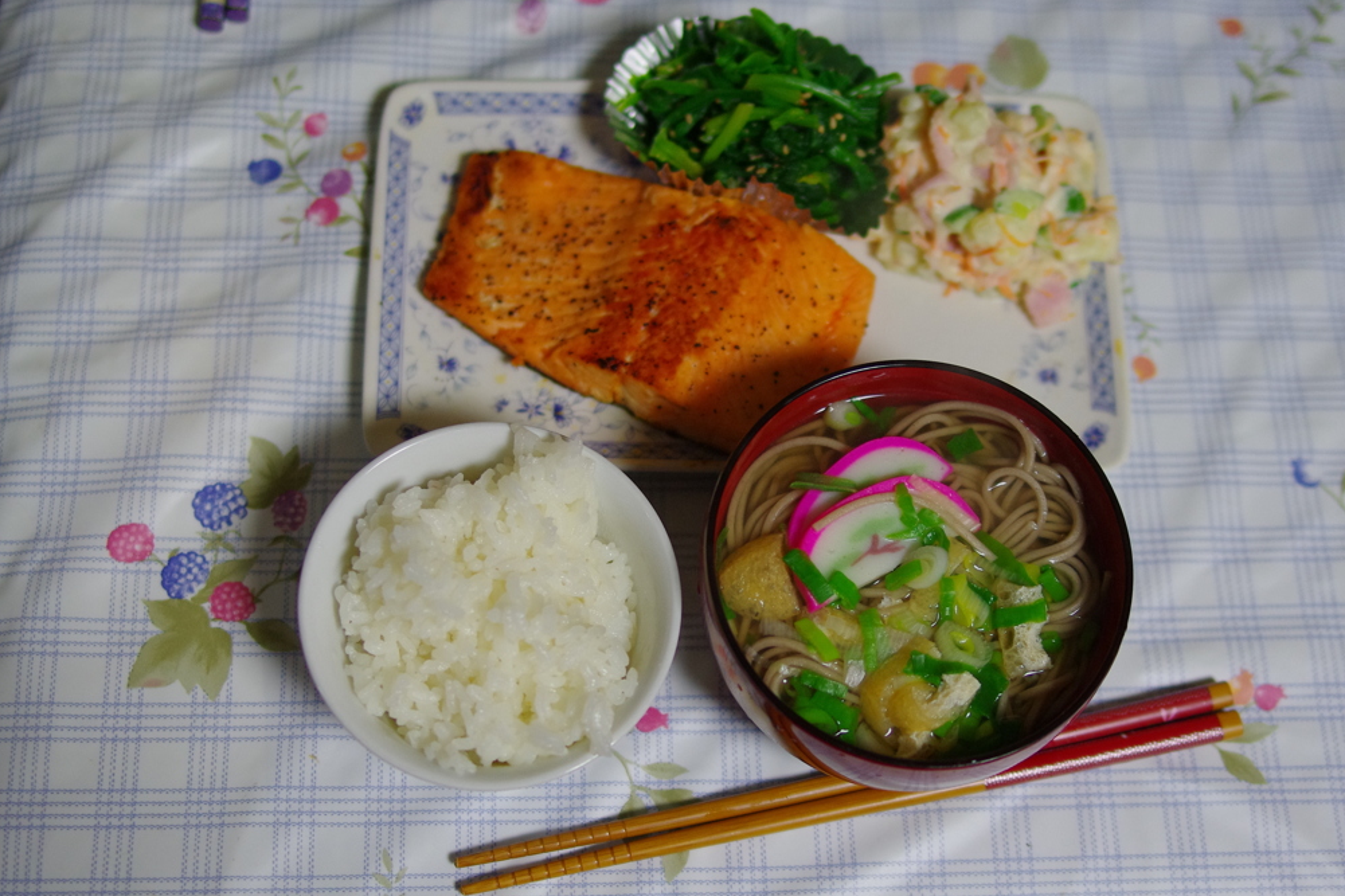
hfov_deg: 41.9
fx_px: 1756
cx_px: 668
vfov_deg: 28.6
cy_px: 441
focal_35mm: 47
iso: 800
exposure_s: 1/80
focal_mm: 31
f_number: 2.5
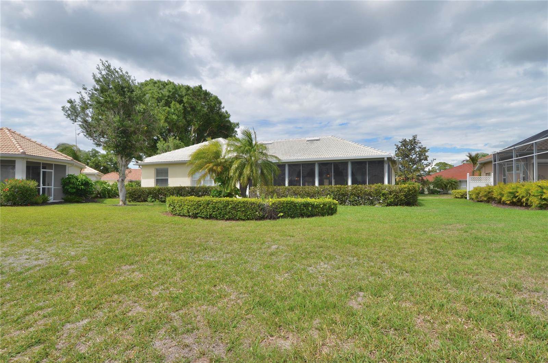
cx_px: 274
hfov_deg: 53.2
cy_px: 182
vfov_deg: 36.7
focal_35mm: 36
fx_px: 547
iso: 100
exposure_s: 1/320
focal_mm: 24
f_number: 9
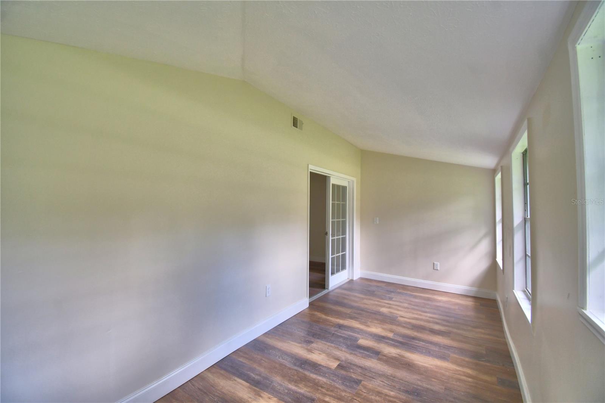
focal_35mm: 15
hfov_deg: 100.4
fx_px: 252
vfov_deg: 77.3
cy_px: 202
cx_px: 302
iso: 400
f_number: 4.5
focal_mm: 10
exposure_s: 1/100
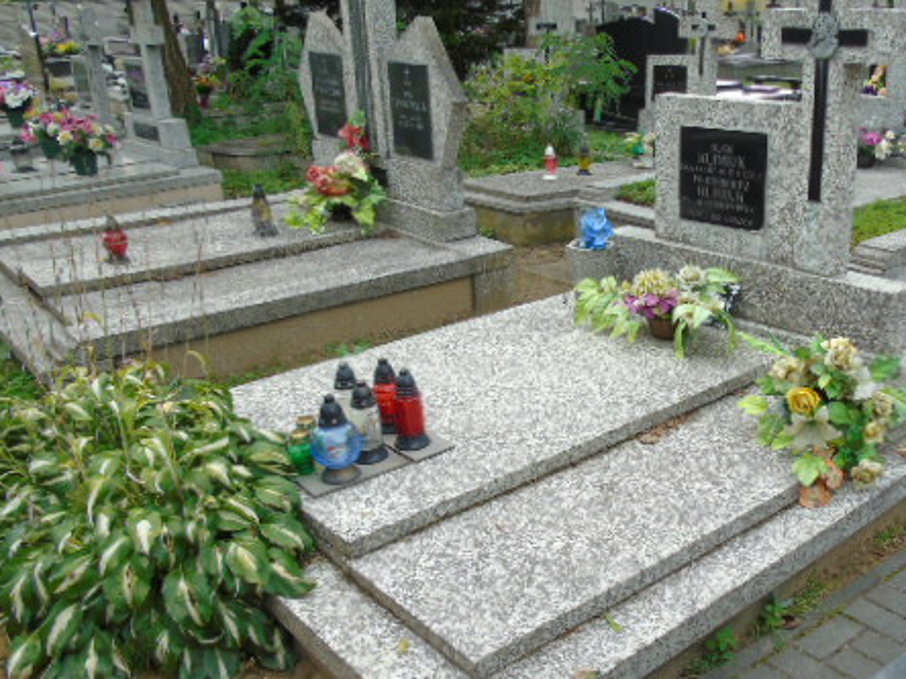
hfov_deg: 50.4
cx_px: 606
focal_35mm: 36
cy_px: 391
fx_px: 942
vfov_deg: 39.6
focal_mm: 4.4
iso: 80
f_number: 3.4
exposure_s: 1/200
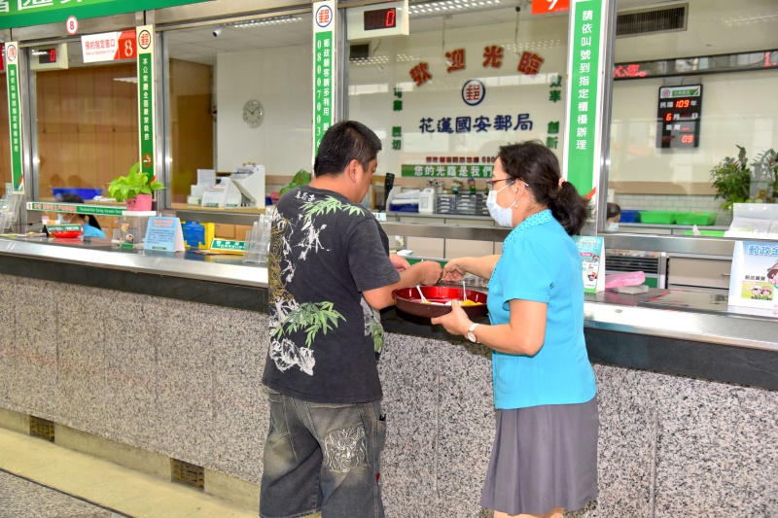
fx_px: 756
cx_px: 389
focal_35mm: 35
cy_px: 259
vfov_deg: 37.8
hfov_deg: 54.4
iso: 800
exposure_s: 1/100
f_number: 5
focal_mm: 35
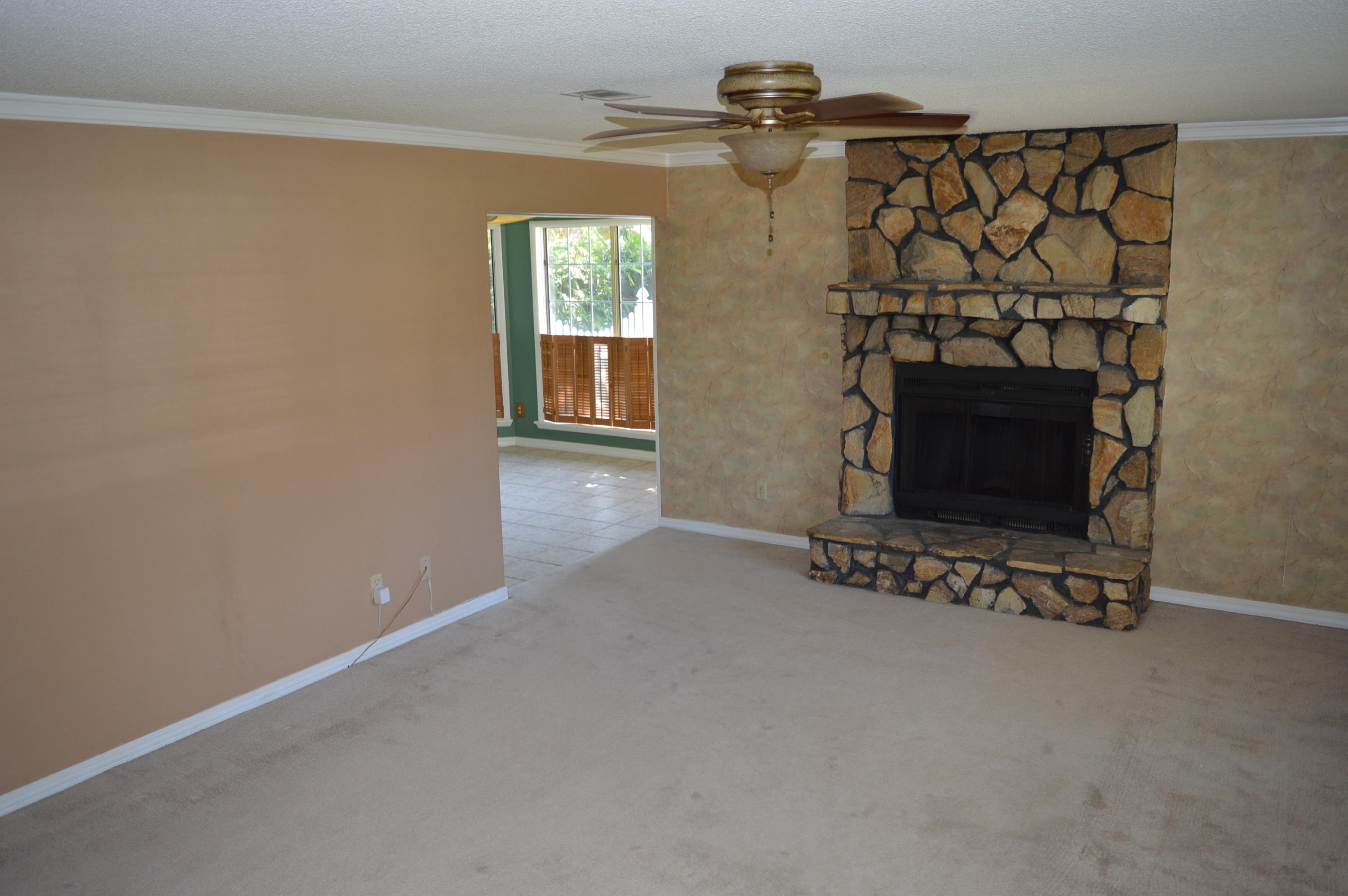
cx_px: 674
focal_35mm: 27
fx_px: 1010
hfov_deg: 67.4
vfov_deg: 47.8
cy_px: 448
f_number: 3.5
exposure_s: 1/60
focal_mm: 18
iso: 400
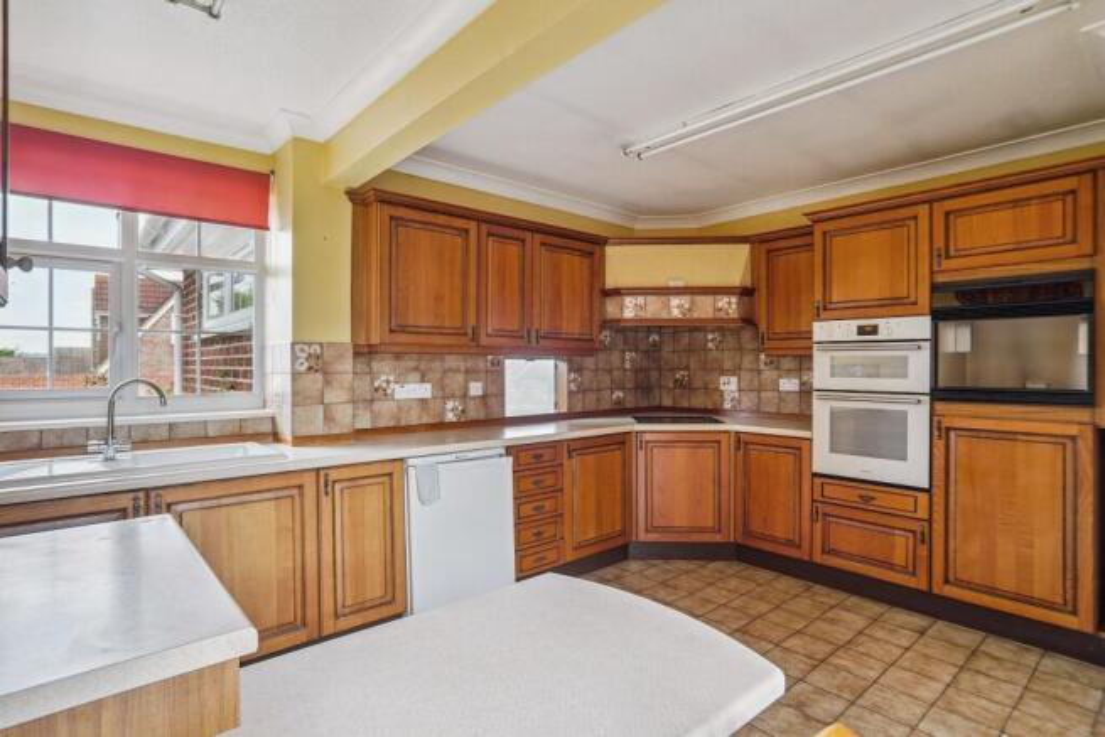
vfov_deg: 67.4
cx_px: 552
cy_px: 368
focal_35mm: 18
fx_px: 553
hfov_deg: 90.0
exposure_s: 1/40
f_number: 5
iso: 320
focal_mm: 18
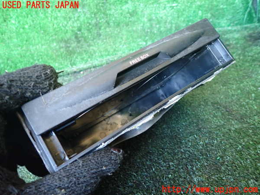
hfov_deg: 69.4
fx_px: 188
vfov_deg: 54.9
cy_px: 98
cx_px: 130
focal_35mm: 25
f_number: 2
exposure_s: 1/30
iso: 640
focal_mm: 4.5
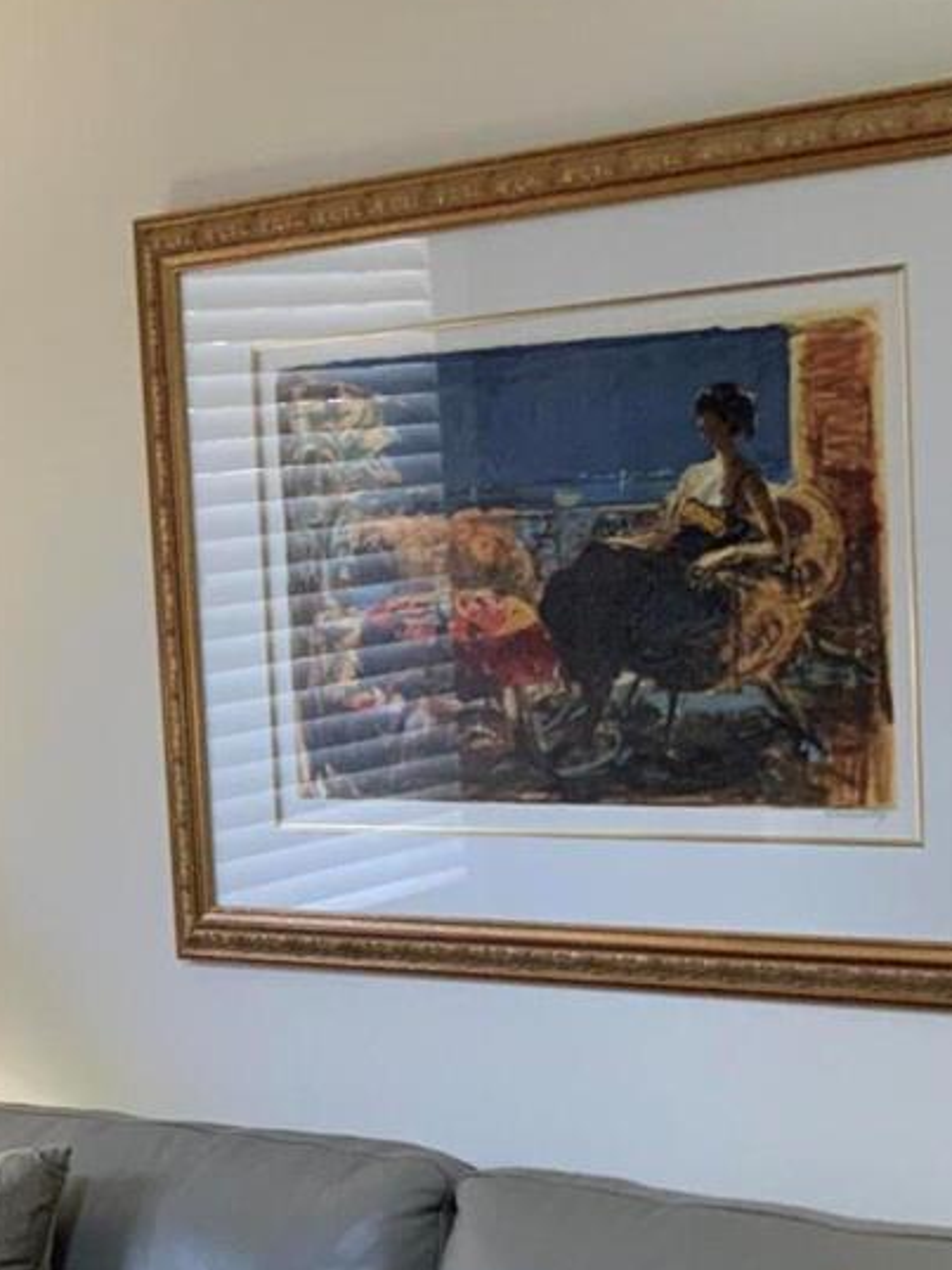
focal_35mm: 83
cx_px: -317
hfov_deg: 16.7
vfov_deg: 23.4
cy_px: 875
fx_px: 3042
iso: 50
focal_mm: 3
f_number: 1.8
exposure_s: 1/60
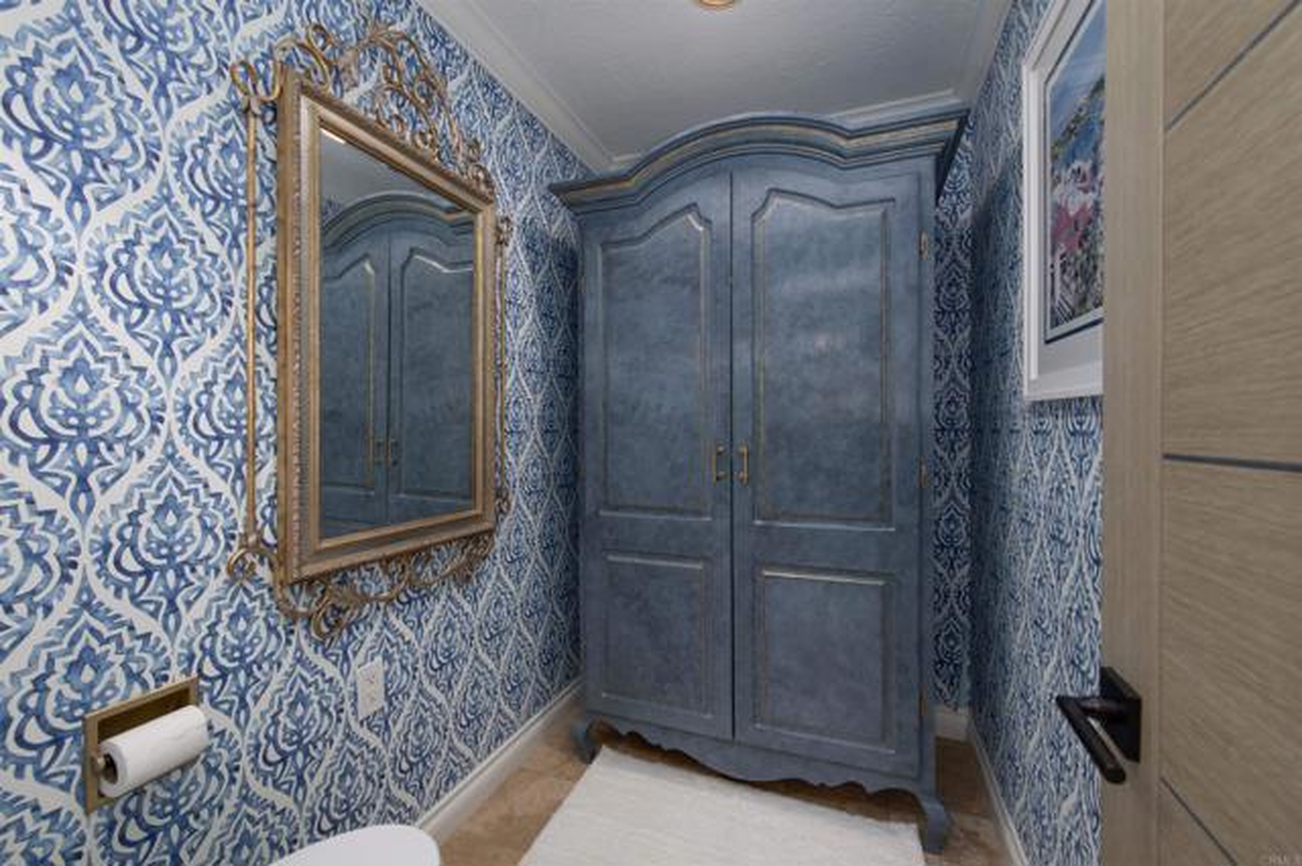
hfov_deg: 104.3
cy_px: 433
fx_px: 506
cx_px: 651
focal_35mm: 14
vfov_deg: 81.1
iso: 320
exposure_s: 1/60
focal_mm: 14
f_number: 7.1
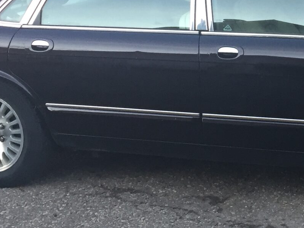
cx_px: 290
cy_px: 25
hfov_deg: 20.5
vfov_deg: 15.7
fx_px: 817
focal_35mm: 93
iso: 64
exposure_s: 1/30
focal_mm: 4.15
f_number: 2.2
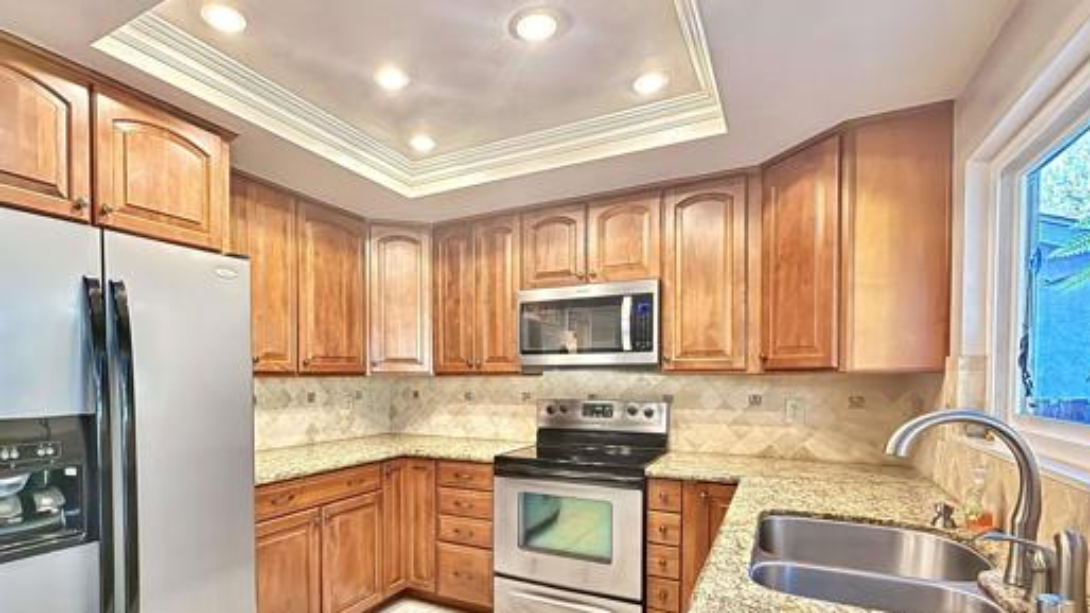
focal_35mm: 19
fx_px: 549
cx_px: 475
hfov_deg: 89.1
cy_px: 390
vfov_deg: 57.5
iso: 800
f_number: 2.2
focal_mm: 2.22
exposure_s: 1/60
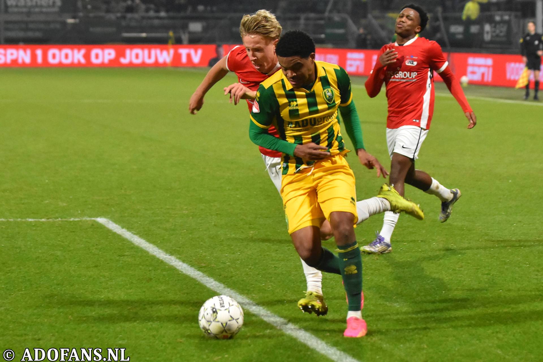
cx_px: 272
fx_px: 1765
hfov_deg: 17.5
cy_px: 181
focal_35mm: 117
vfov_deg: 11.7
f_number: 2.8
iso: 4000
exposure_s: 1/640
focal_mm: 78
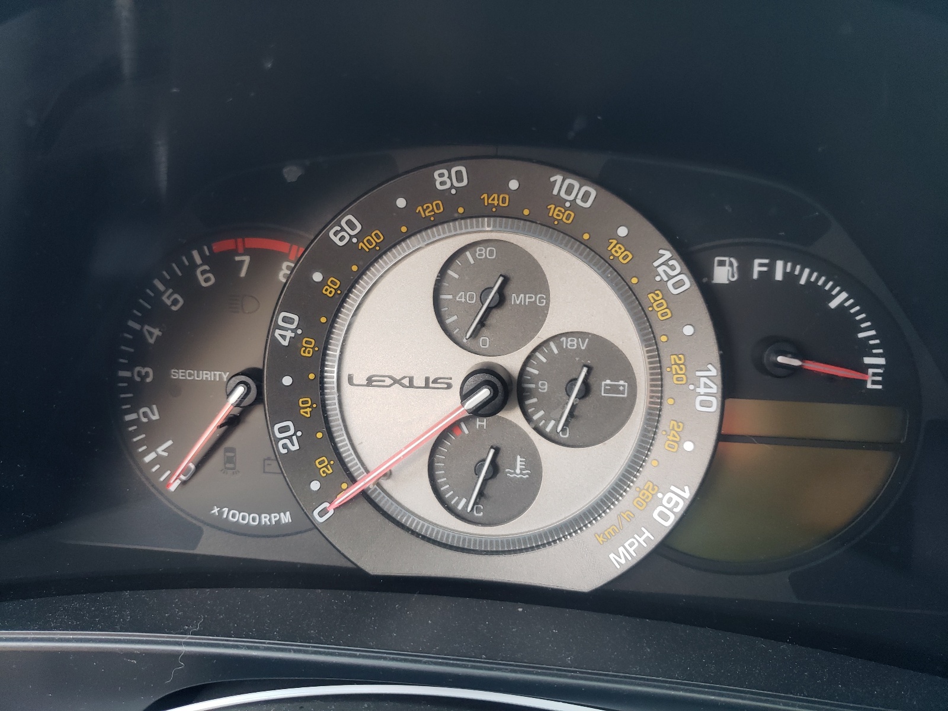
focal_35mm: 26
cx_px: 474
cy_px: 356
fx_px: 712
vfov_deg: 53.1
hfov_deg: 67.3
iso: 63
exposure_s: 1/60.2
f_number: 1.5
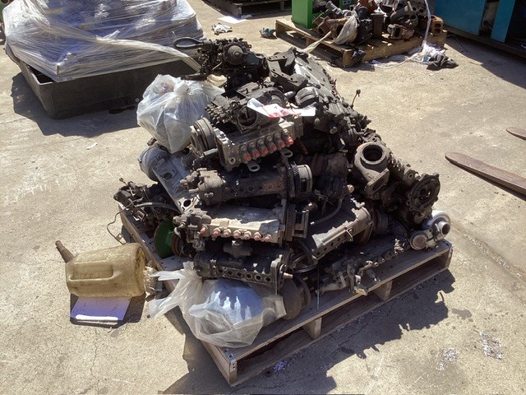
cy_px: 198
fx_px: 471
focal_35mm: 31
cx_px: 263
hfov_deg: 58.4
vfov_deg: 45.4
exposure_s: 1/858
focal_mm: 3.3
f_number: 2.4
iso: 25
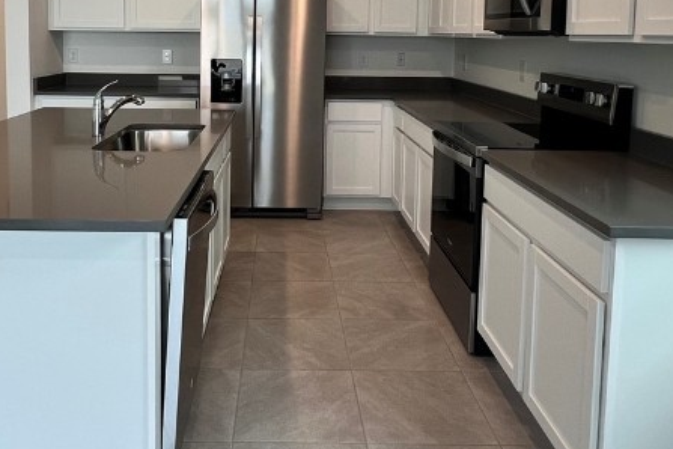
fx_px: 579
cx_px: 285
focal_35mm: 31
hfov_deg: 60.0
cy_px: 86
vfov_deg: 40.5
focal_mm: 1.57
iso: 160
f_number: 1.8
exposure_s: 1/120
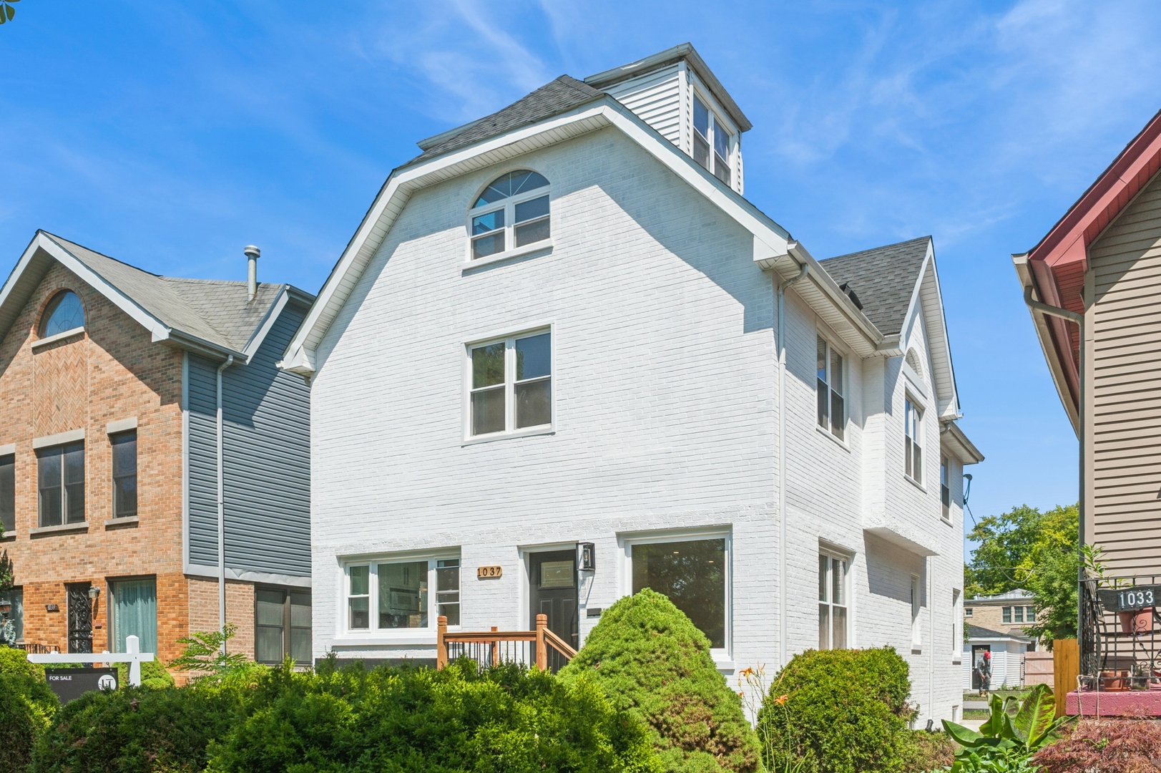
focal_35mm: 27
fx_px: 870
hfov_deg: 67.4
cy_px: 386
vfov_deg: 47.9
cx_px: 580
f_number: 8
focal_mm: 27
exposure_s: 1/640
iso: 200
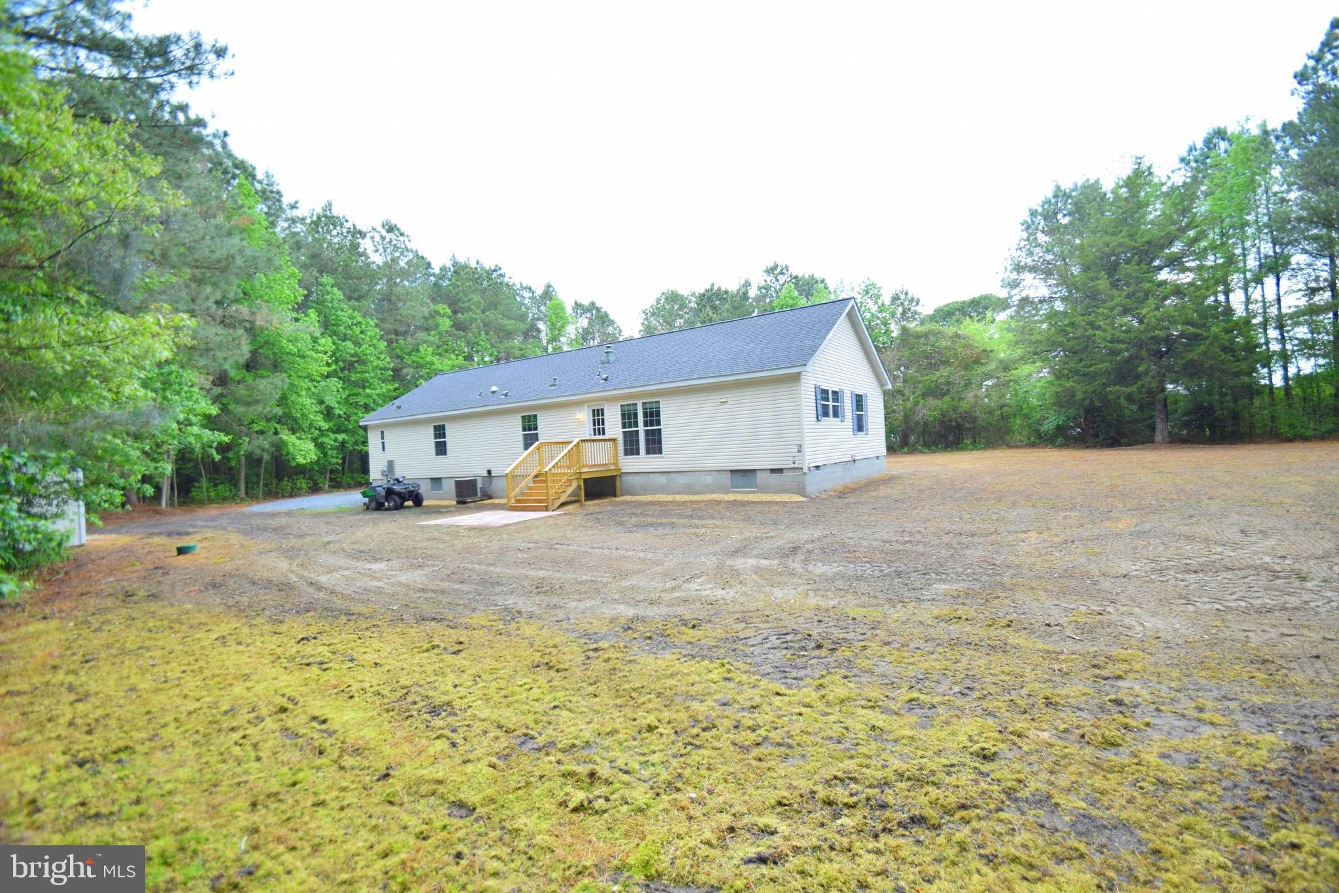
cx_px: 670
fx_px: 558
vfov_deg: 77.3
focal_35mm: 15
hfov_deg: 100.4
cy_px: 446
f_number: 6.3
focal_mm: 10
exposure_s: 1/160
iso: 200
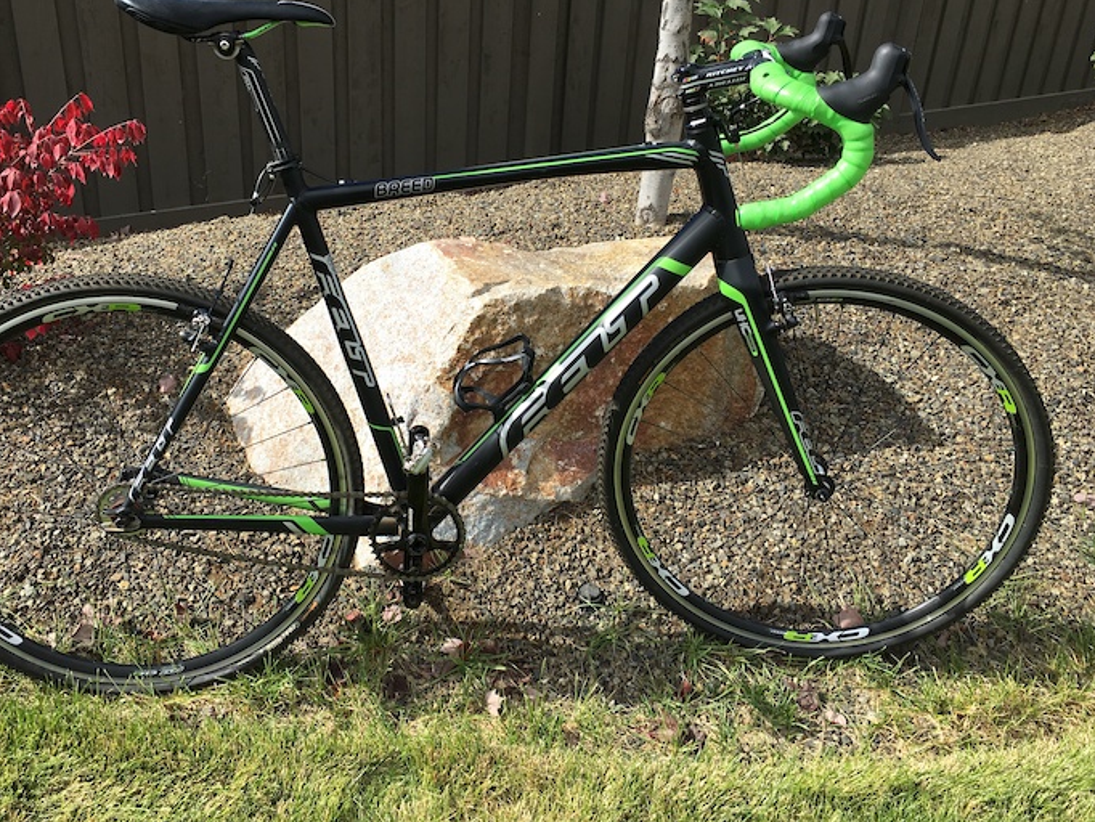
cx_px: 485
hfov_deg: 53.8
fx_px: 1076
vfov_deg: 41.7
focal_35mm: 34
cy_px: 348
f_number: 2.2
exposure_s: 1/1131
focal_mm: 4.15
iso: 25
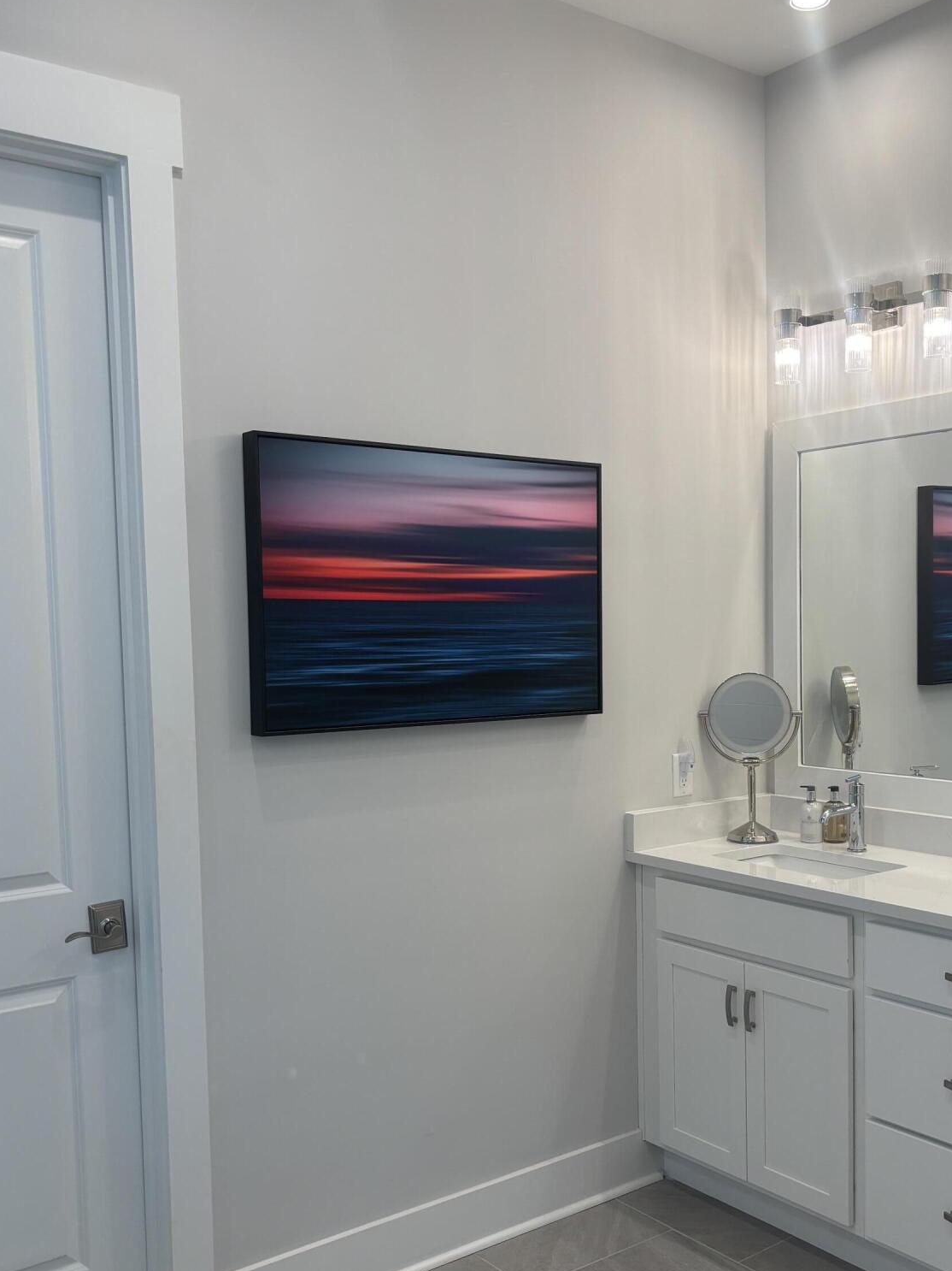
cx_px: 569
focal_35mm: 35
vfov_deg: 52.5
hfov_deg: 40.5
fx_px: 1284
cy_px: 707
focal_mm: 5.96
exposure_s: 1/120
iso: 50
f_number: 1.6
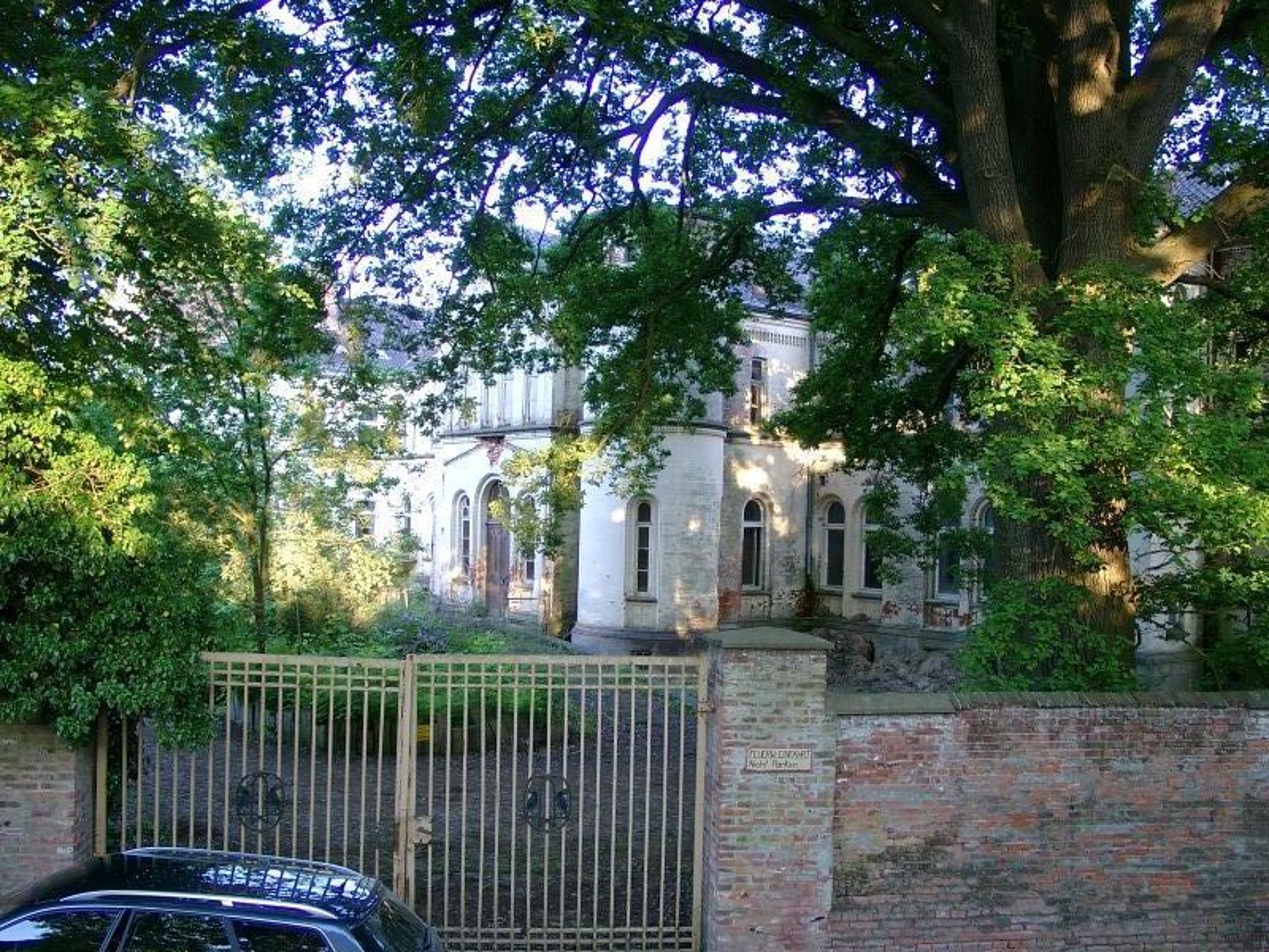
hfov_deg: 54.0
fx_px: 1246
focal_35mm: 34
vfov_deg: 41.8
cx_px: 634
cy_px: 476
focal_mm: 7.13
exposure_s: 1/62
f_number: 2
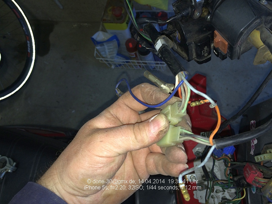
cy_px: 102
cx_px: 136
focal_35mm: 30
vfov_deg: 46.8
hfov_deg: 60.0
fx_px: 236
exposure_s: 1/44
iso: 32
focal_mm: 4.12
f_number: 2.2
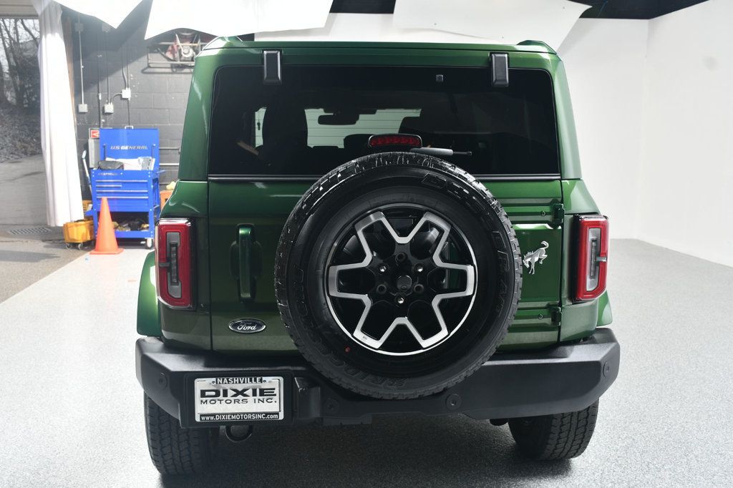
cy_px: 244
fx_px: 794
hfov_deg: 49.6
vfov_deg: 34.2
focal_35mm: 39
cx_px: 366
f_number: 6.3
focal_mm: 26
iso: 100
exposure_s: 1/160
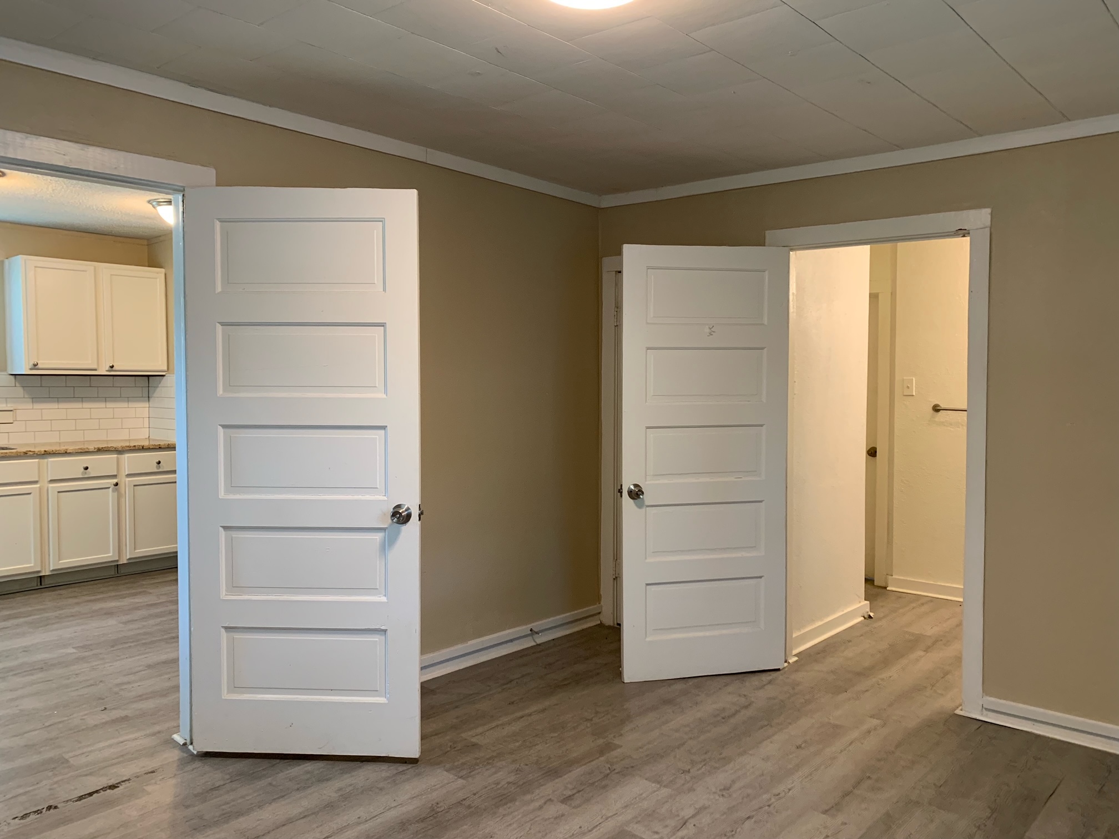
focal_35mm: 26
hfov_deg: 67.3
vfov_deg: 53.1
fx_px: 840
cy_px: 420
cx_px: 560
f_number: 1.8
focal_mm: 4.25
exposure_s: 1/60
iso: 125
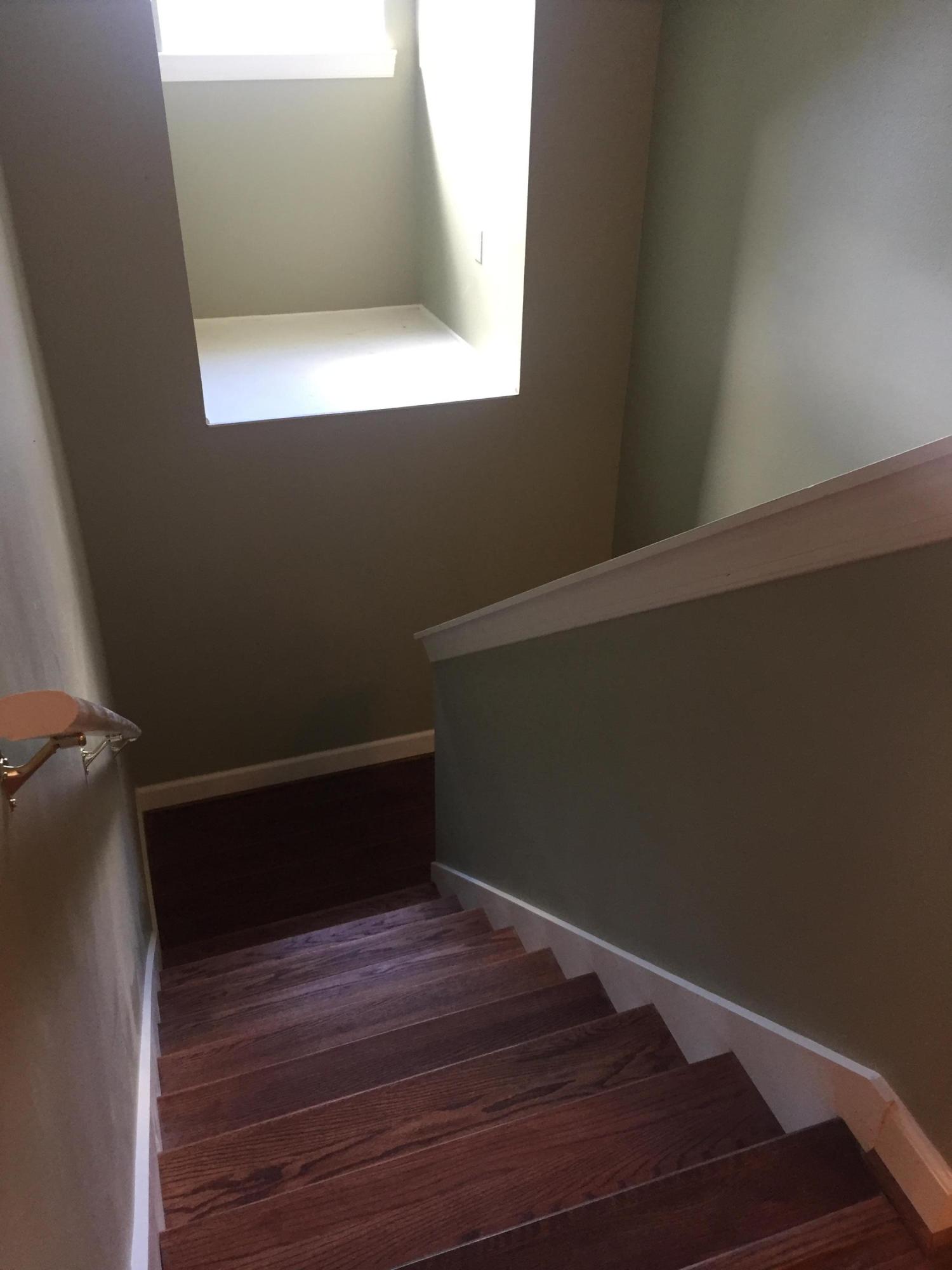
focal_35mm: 29
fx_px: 1063
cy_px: 635
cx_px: 476
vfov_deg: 61.7
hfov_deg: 48.2
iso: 125
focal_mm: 4.15
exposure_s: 1/30
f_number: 2.2
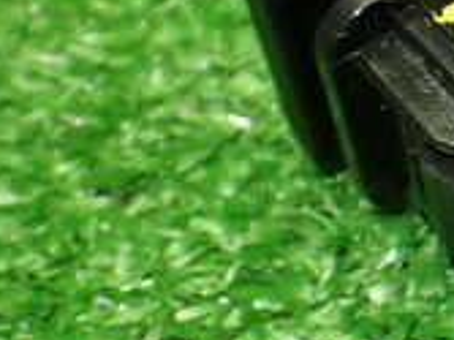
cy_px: 76
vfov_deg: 13.6
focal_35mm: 108
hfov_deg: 16.6
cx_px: 674
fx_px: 1415
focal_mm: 5.4
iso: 400
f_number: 2.3
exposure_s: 1/125
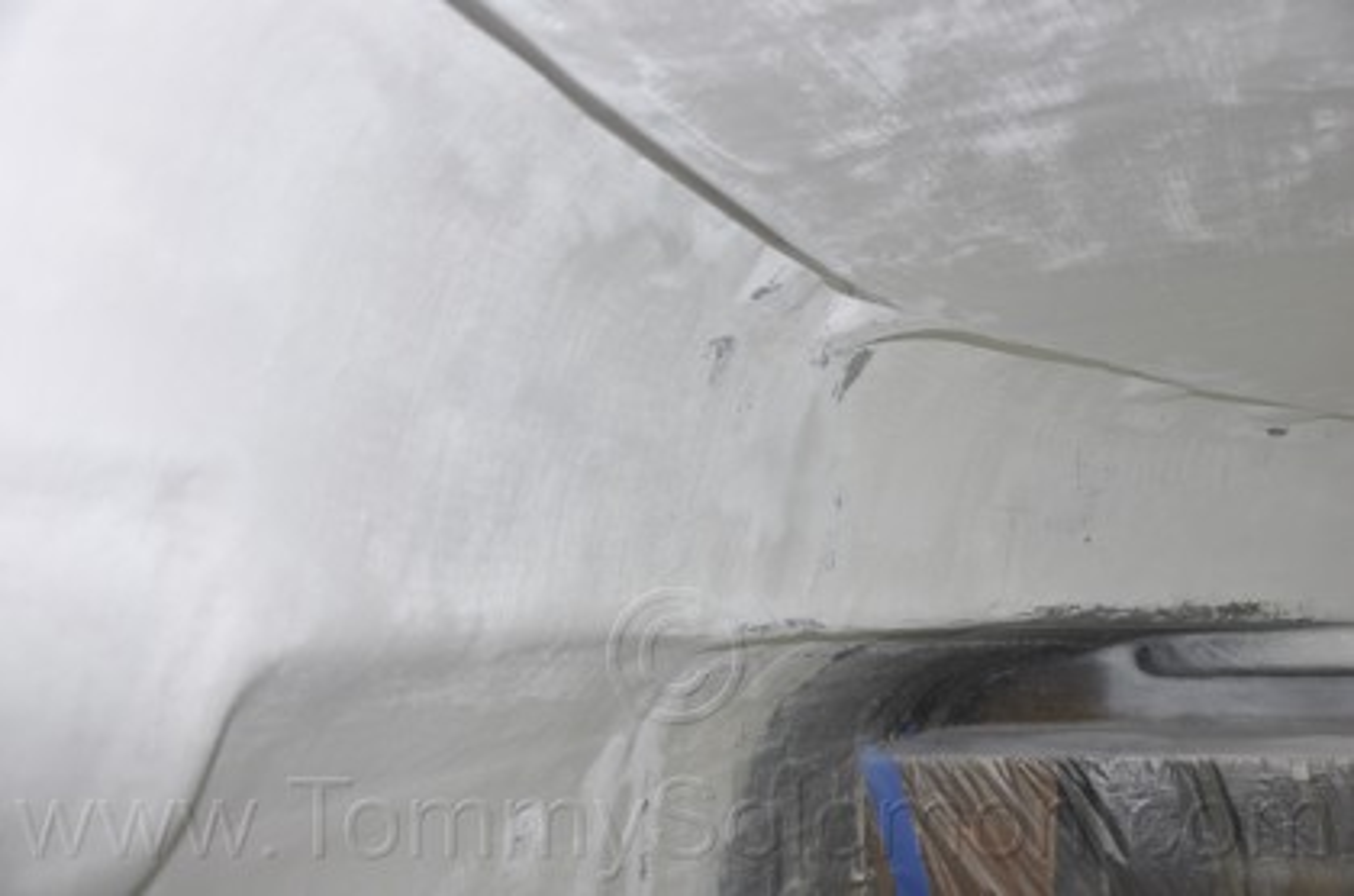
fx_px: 1689
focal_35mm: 45
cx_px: 677
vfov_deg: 29.7
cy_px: 448
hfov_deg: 43.7
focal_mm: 30
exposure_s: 1/60
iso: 200
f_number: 4.2
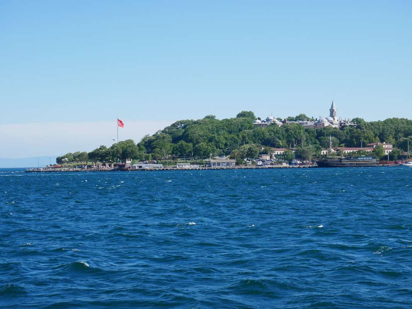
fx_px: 905
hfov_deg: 25.7
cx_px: 206
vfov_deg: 19.4
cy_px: 154
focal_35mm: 76
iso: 200
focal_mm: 38
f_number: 8
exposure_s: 1/400
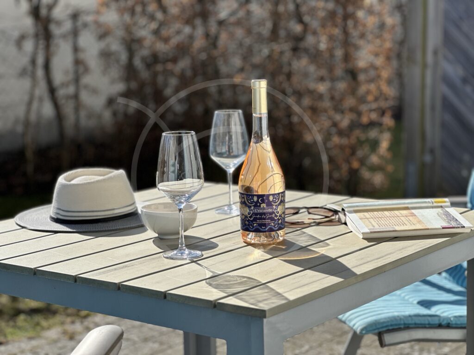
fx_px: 1054
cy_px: 178
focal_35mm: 77
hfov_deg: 25.3
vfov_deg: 19.1
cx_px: 237
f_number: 2.8
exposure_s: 1/664
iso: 32
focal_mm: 9
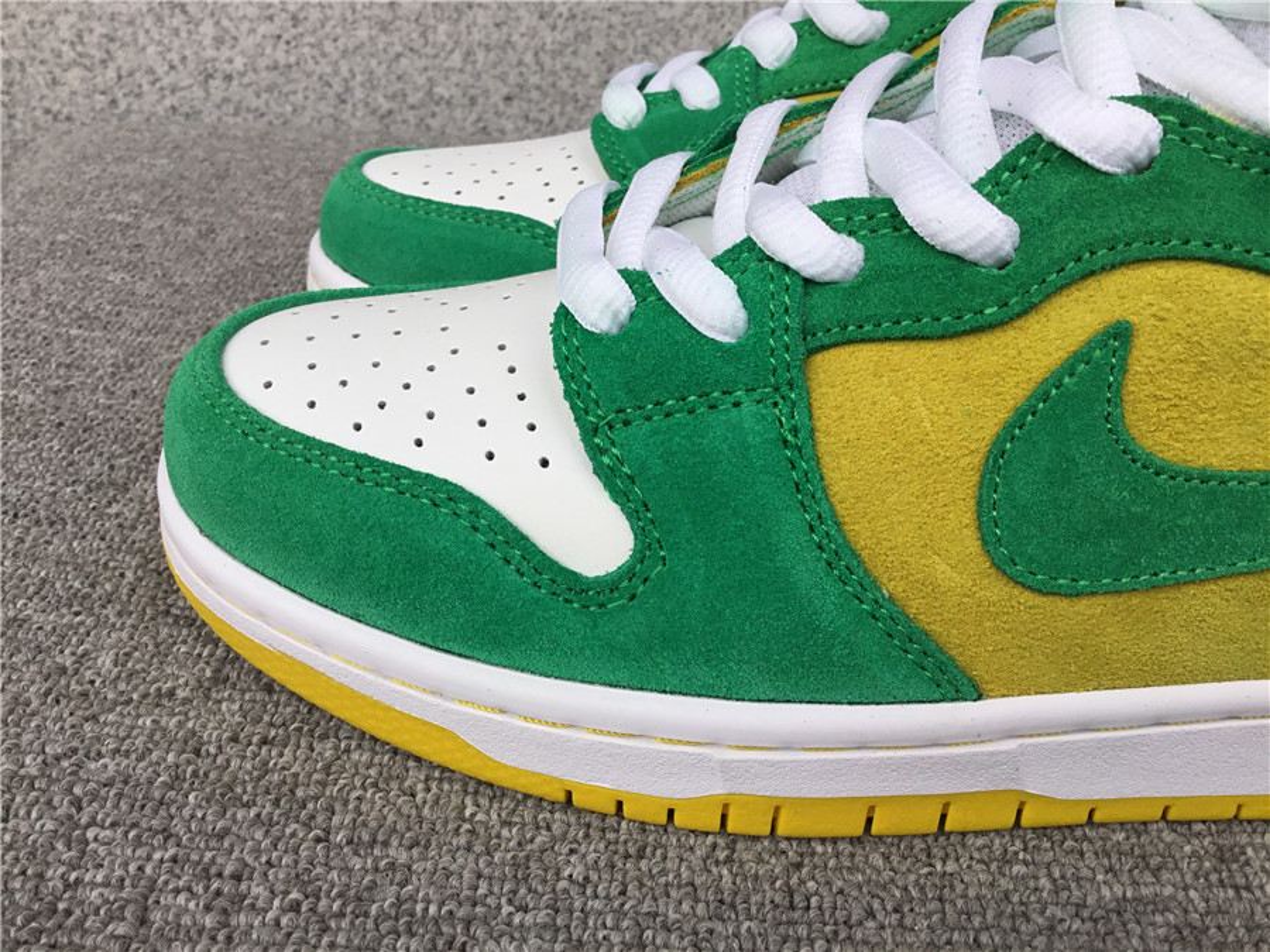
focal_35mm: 31
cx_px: 635
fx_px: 1137
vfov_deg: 45.4
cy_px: 476
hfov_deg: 58.4
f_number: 2.4
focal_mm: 3.3
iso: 25
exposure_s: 1/185
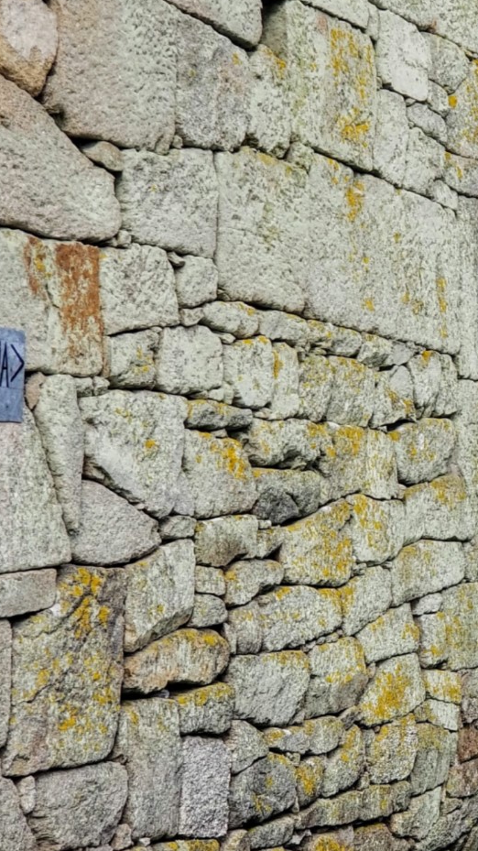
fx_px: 2774
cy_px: 496
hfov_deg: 9.6
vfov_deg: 17.4
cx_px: 668
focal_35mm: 123
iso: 25
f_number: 2.4
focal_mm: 6
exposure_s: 1/118
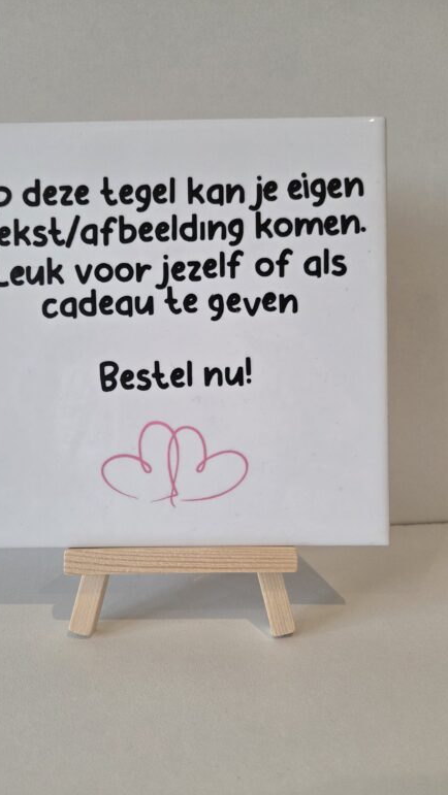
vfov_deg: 71.9
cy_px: 407
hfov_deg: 44.3
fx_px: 549
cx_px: 198
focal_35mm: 26
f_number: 1.8
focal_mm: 5.4
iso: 250
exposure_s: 1/100
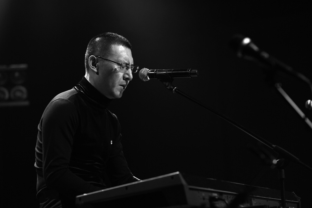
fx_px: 849
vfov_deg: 14.0
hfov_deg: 20.8
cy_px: 104
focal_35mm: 98
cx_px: 156
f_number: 3.2
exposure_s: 1/60
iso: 1600
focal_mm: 98
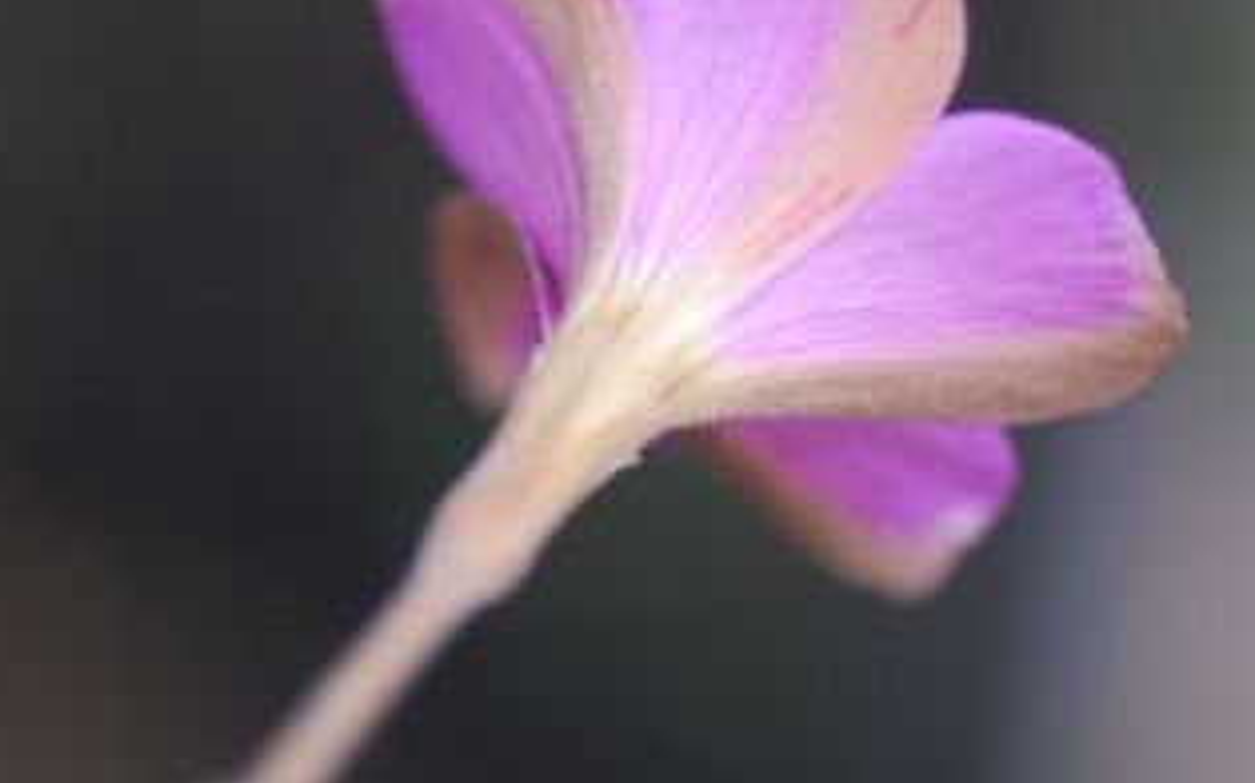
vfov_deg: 6.0
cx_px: 592
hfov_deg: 9.6
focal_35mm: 219
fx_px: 7488
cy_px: 370
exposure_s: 1/160
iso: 250
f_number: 4
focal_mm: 90
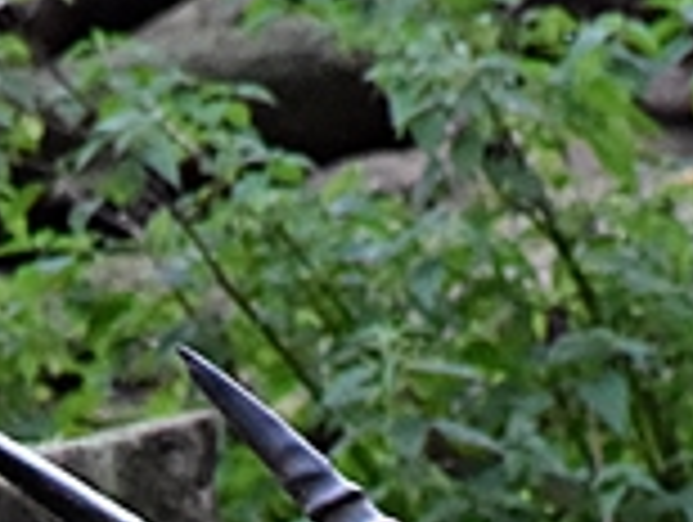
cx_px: 234
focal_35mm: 1342
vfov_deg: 1.1
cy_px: 1244
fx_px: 26908
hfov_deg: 1.5
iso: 4000
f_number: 5.6
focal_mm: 140
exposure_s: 1/500
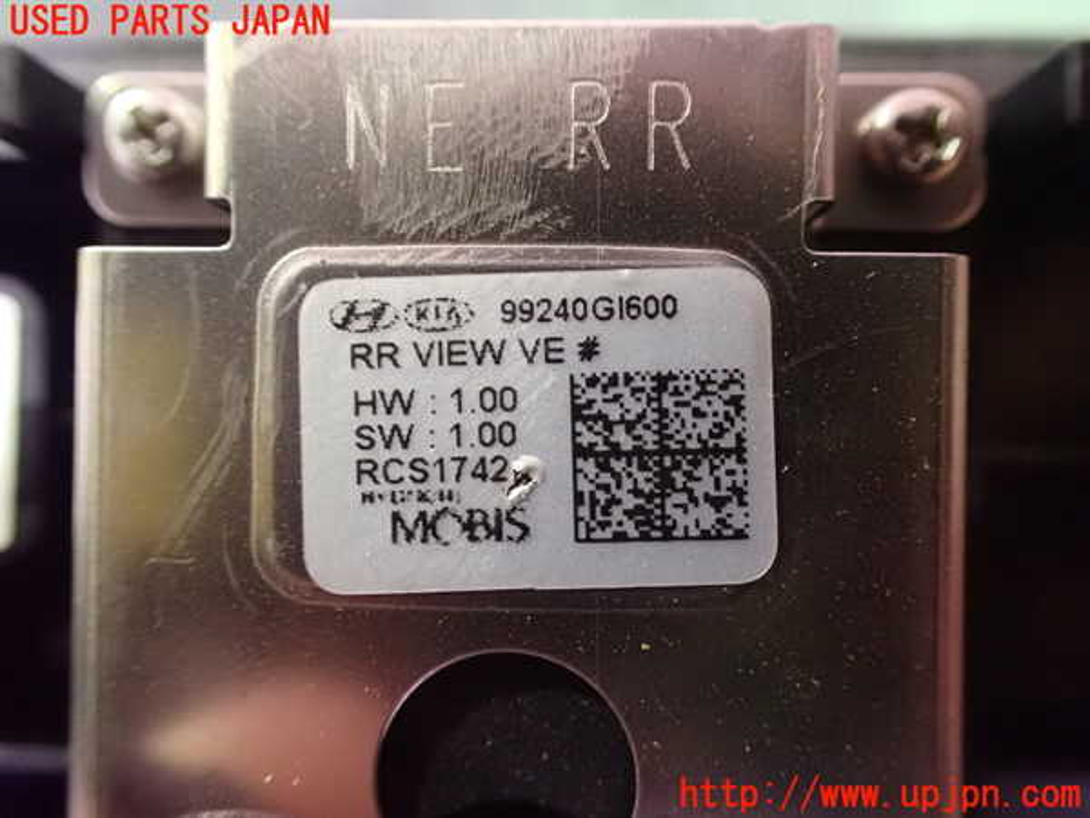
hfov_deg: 60.0
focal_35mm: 30
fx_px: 945
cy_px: 409
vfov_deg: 46.8
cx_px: 545
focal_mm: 5.4
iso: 1600
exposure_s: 1/25
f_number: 2.3
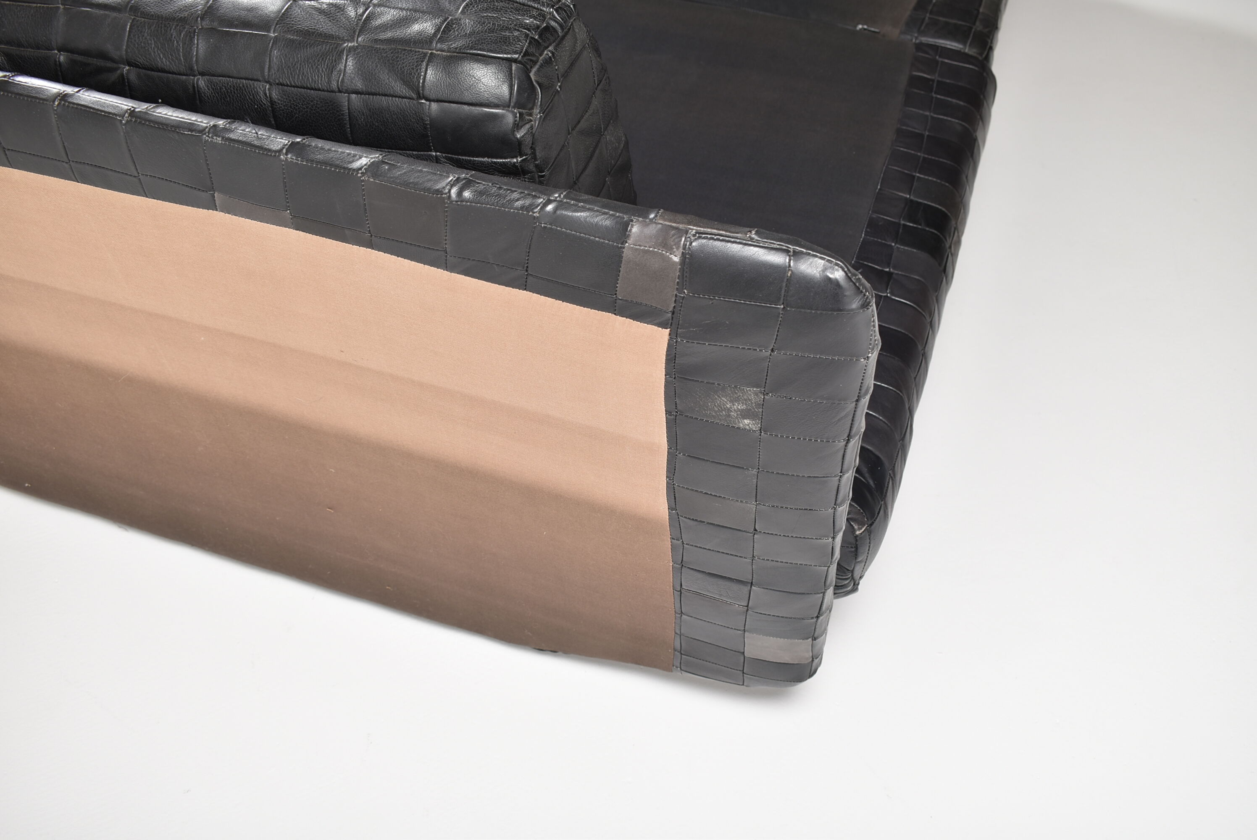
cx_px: 628
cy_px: 420
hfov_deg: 55.1
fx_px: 1206
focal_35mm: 34
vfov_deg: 38.4
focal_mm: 23
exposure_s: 1/160
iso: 100
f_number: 6.3
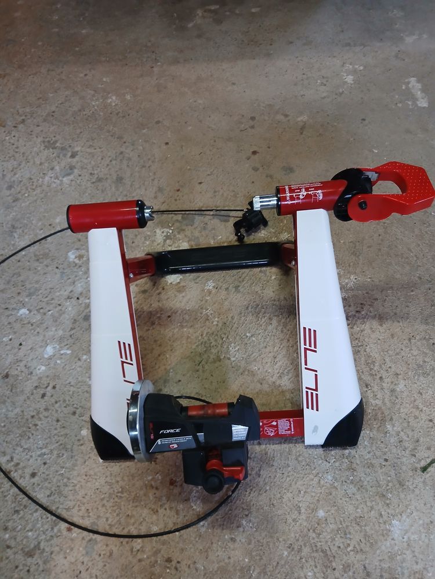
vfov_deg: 67.3
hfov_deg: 53.1
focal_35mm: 26
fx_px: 436
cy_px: 290
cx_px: 218
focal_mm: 3.98
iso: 250
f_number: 1.8
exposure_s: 1/25
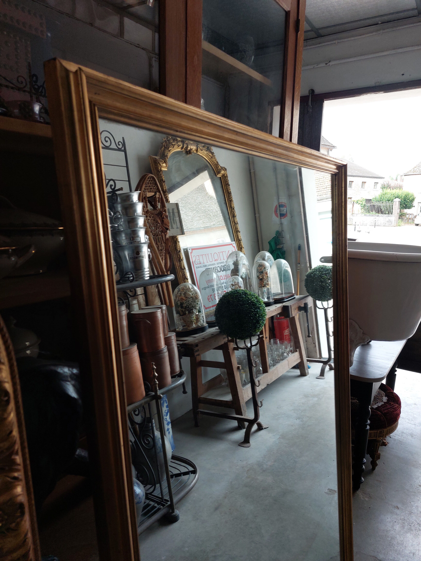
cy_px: 280
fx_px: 389
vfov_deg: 71.6
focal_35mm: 24
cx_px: 210
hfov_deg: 56.8
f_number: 1.8
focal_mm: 5.23
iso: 64
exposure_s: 1/120
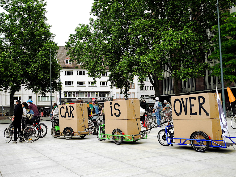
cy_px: 88
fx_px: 259
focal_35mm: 38
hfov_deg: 49.0
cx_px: 118
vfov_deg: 37.7
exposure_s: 1/678
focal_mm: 8.1
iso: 100
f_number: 3.2
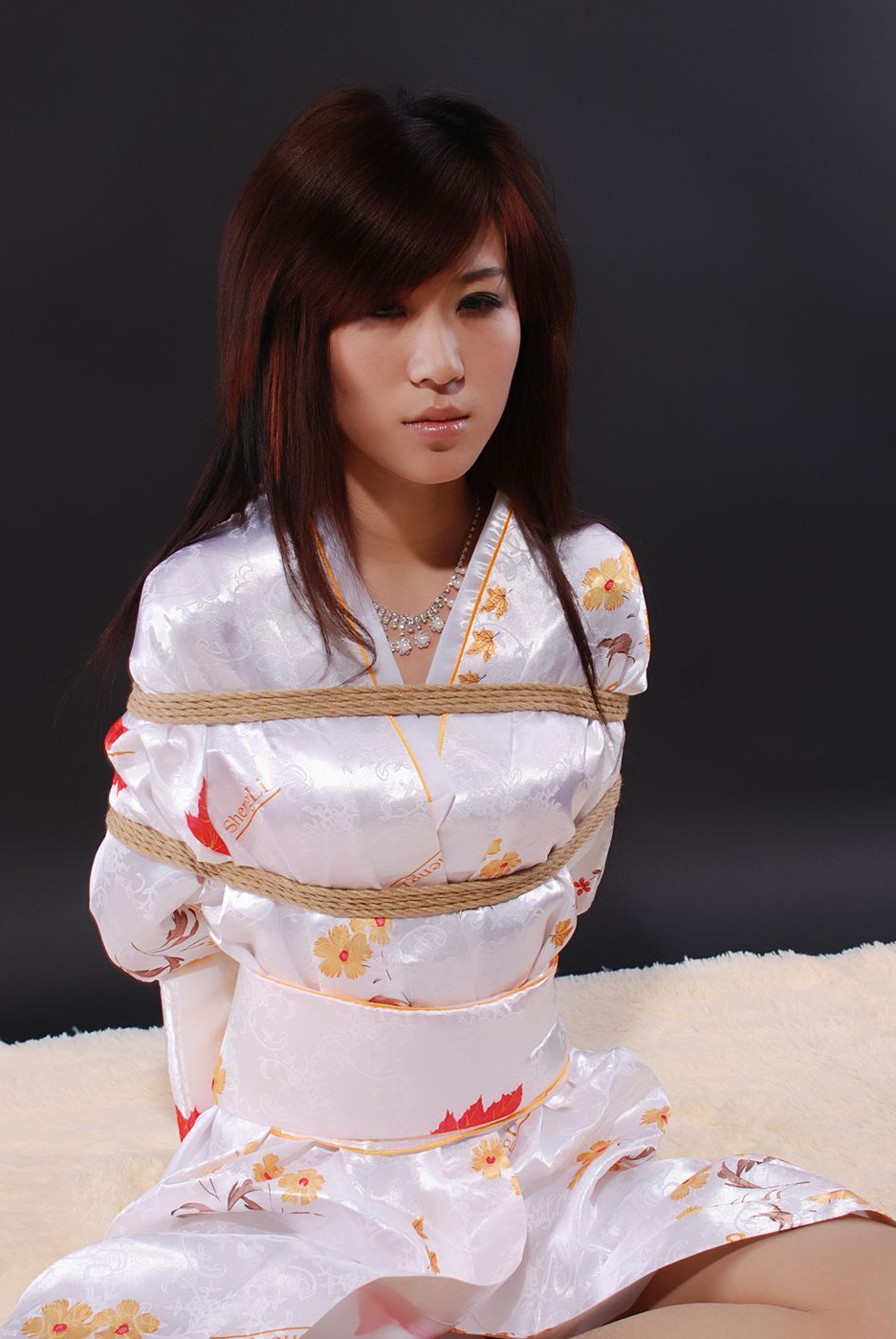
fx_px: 1787
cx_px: 417
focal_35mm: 48
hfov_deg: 28.1
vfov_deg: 41.1
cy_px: 680
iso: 100
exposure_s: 1/8
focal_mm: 28
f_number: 8
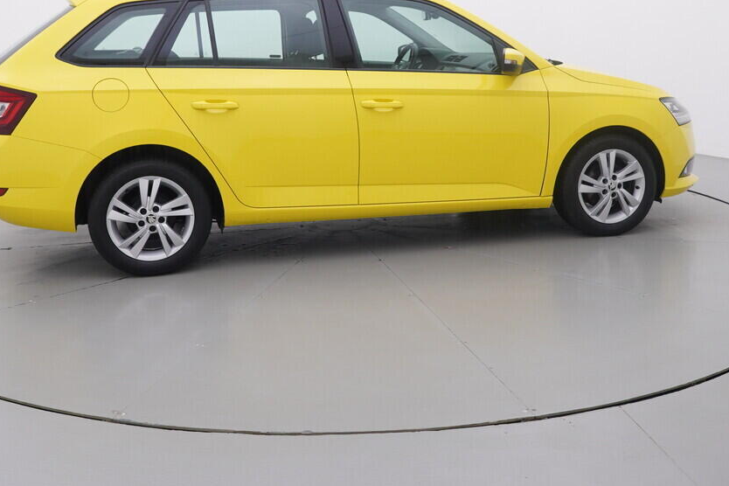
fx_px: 787
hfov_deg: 49.7
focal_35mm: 39
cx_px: 344
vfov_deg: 33.6
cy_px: 119
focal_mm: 15
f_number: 5
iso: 200
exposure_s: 1/80
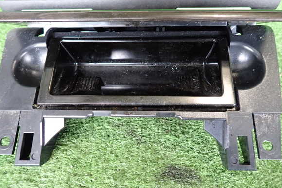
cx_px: 146
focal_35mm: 27
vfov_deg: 47.9
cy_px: 96
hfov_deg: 67.4
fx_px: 211
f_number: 2
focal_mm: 4.5
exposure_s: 1/30
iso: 500
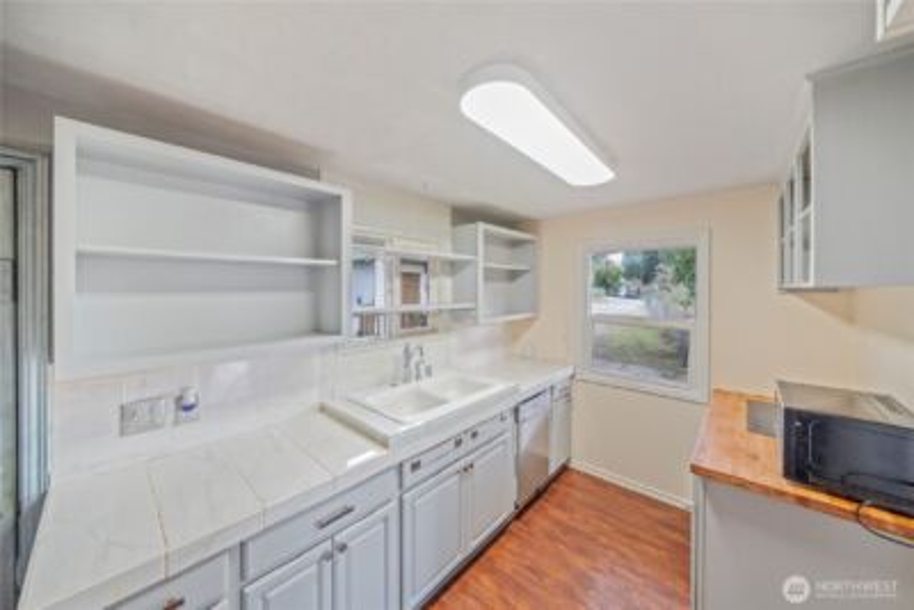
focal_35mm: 12
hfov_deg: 112.6
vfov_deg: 90.1
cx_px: 457
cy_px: 305
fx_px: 305
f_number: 8
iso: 800
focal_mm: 12
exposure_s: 1/30
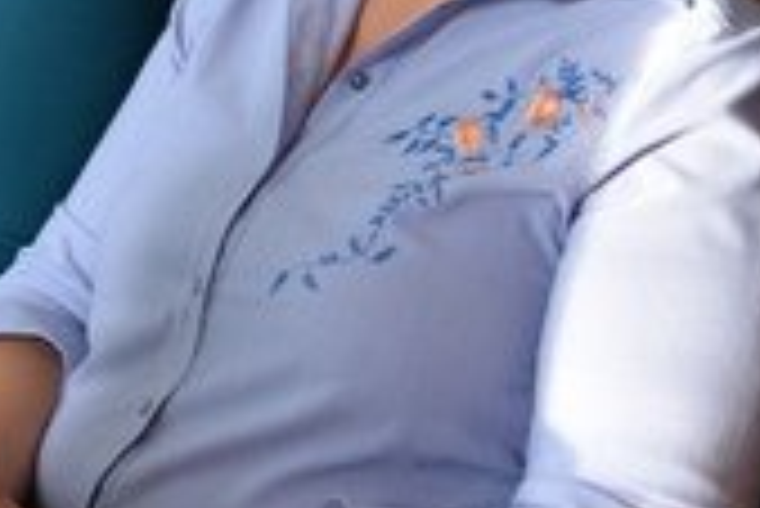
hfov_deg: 12.1
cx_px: 729
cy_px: -560
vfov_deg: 7.8
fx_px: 3542
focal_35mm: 168
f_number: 3.8
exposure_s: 1/30
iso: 900
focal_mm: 21
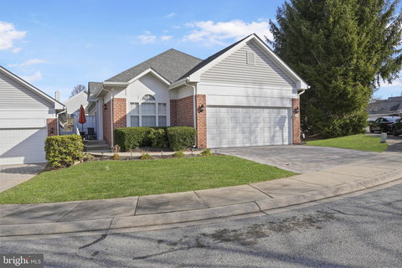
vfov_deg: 53.1
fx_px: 268
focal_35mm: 24
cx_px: 201
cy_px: 134
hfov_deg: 73.7
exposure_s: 1/80
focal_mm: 16
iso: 100
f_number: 11
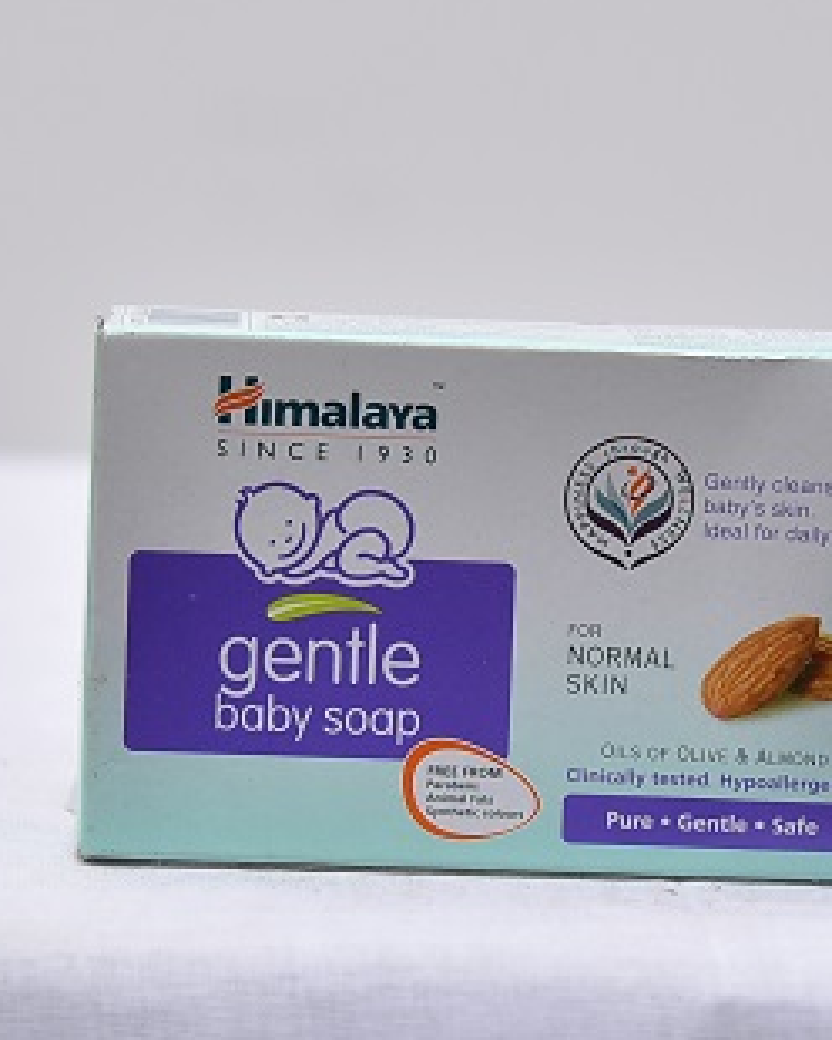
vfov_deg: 18.3
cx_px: 486
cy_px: 617
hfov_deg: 14.7
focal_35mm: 105
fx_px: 3232
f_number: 4
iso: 1250
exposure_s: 1/160
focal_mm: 66
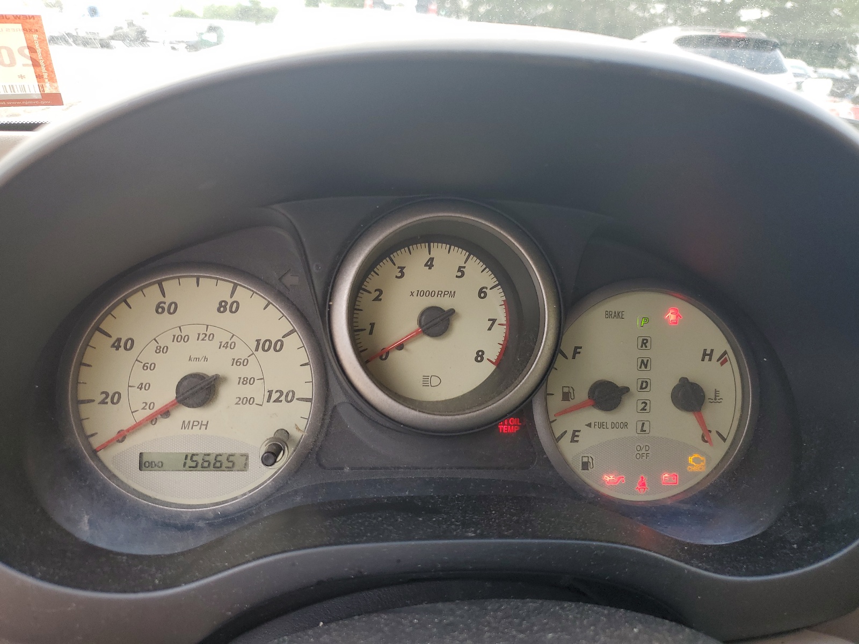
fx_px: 645
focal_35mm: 26
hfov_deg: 67.3
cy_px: 322
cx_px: 430
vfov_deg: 53.1
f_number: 1.5
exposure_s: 1/147
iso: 50
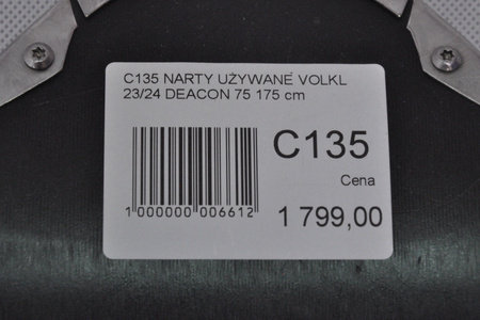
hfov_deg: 13.0
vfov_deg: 8.7
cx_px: 240
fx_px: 2100
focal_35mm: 158
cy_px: 160
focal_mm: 105
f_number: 8
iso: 3200
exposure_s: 1/125
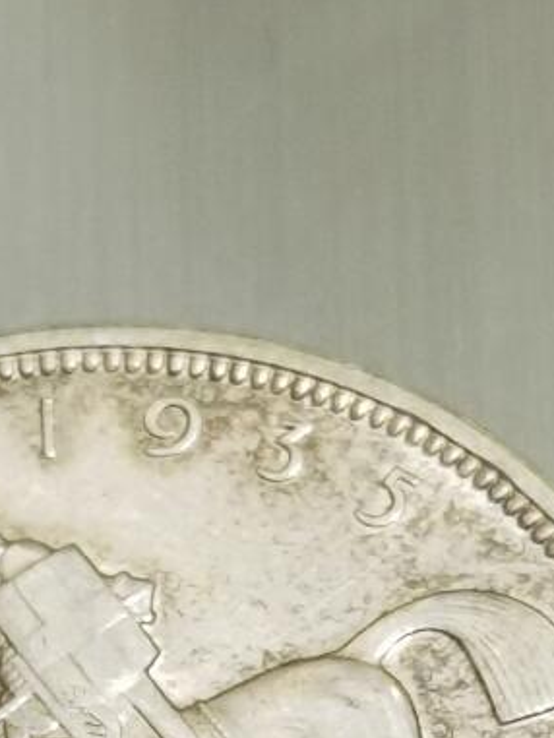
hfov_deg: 5.8
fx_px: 5438
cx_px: 15
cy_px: 1075
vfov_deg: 7.6
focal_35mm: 255
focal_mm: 6.67
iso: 100
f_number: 1.9
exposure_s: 1/100
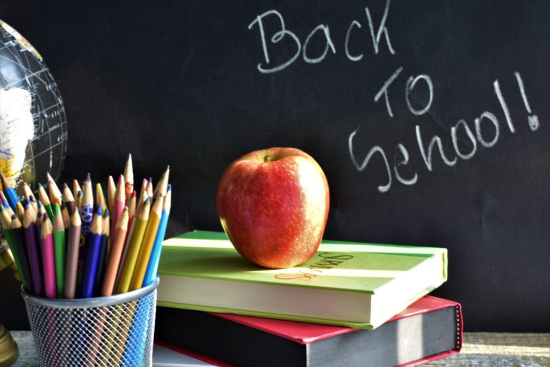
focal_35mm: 75
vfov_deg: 18.2
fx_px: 1146
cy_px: 184
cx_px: 275
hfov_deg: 27.0
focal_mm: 50
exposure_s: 1/5
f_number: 8
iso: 100
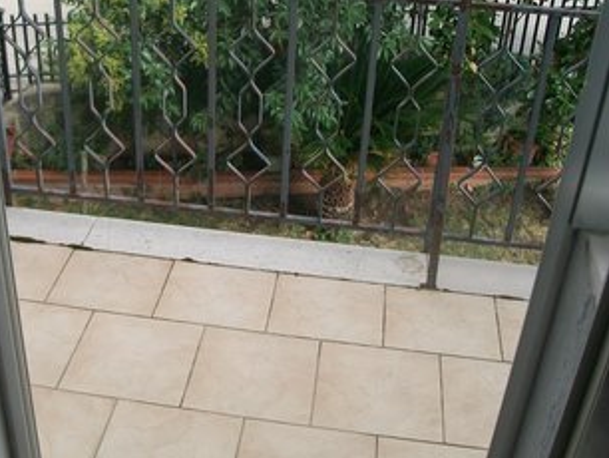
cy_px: 173
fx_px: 828
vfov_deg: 30.8
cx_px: 229
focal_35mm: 47
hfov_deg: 40.1
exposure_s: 1/250
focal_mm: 5.7
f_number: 2.9
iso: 80
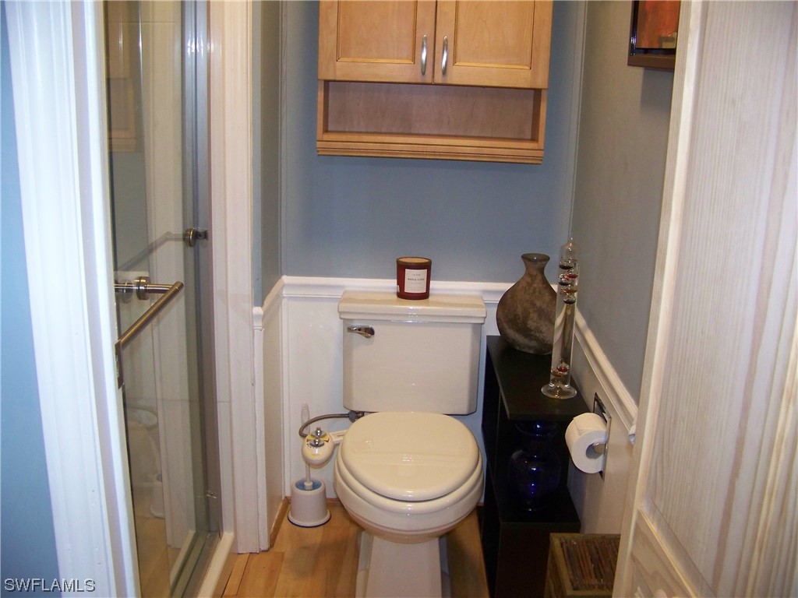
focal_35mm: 36
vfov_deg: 39.7
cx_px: 399
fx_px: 830
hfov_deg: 51.4
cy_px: 299
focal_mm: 5.85
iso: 200
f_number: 2.8
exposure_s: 1/30
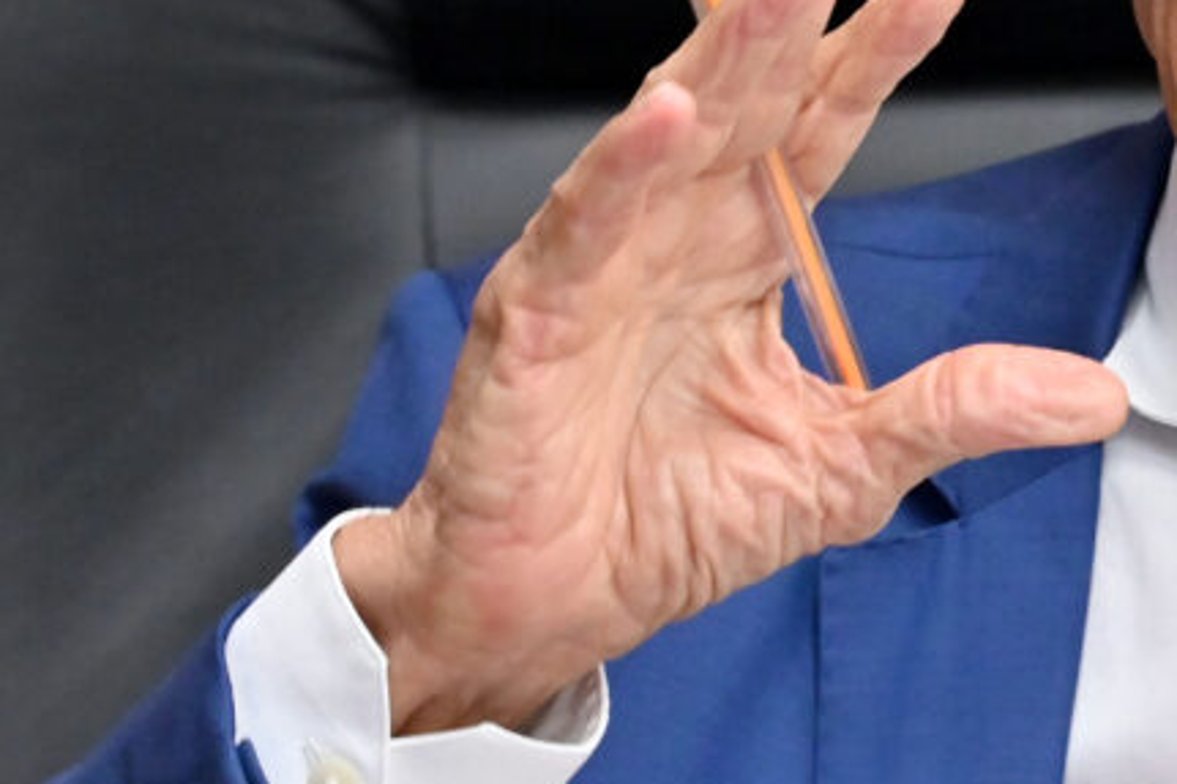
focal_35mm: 534
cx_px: 1286
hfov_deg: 3.9
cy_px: 385
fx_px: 17451
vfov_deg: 2.6
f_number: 5
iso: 3200
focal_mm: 150
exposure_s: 1/250
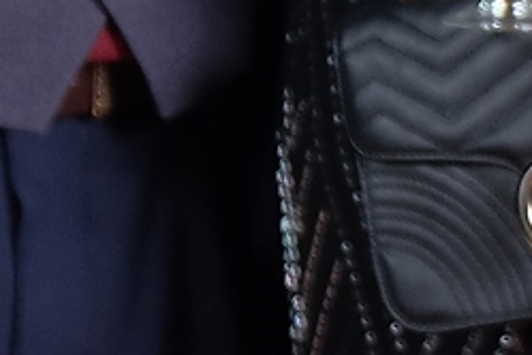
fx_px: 5024
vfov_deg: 4.0
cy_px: -421
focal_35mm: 340
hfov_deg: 6.0
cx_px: 754
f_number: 3.6
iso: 400
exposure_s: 1/180
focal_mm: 31.5
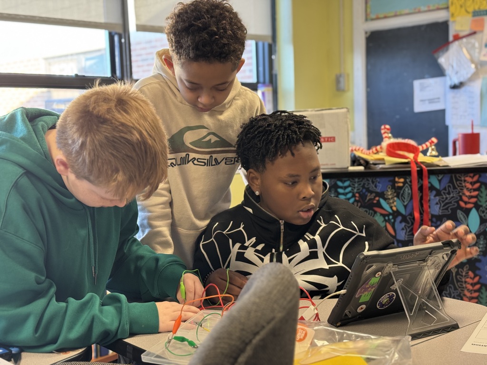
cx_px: 244
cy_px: 182
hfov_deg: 39.7
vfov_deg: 30.3
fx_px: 675
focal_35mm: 48
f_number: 1.78
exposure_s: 1/60
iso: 160
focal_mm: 6.76
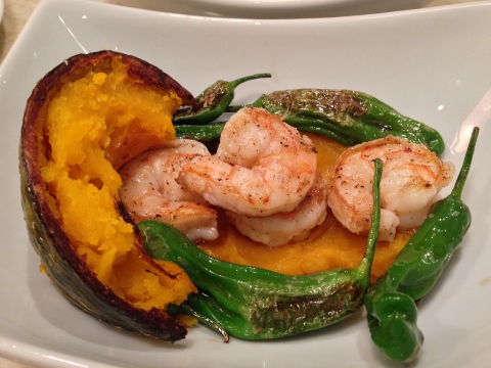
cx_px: 246
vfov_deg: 42.9
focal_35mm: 33
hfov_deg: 55.4
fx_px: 468
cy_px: 184
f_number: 2.4
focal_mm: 4.12
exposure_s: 1/20
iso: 160
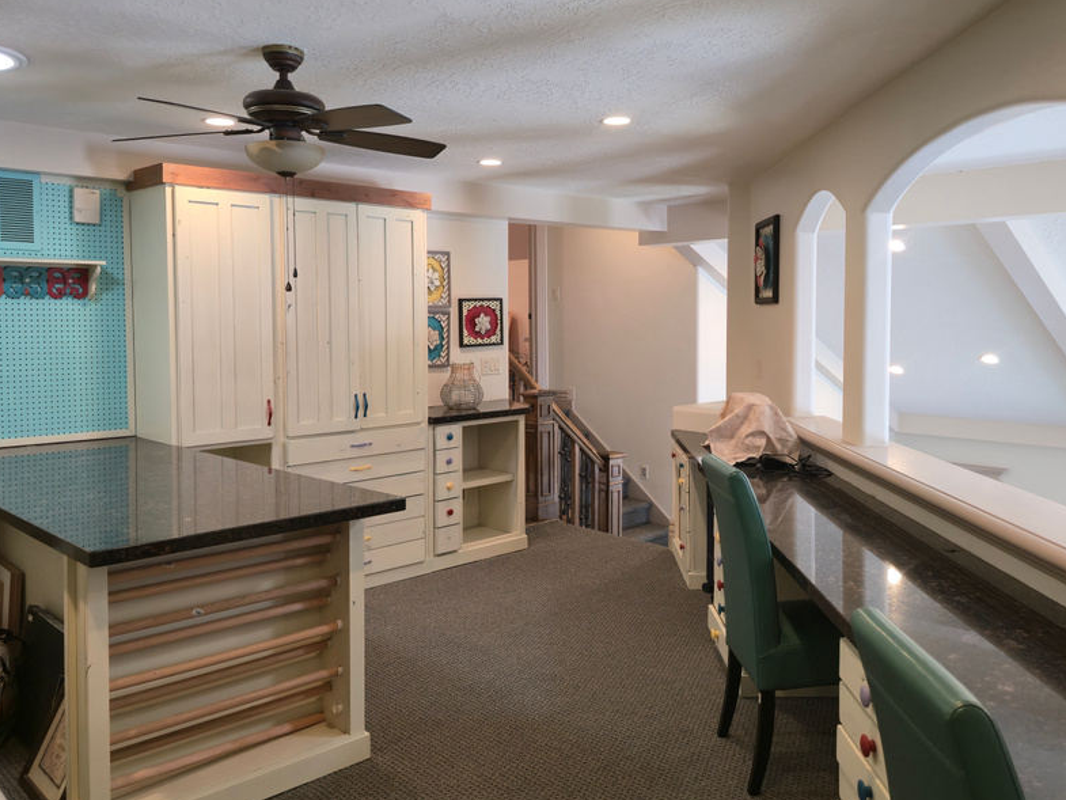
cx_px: 536
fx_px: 924
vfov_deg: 46.7
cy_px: 352
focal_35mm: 30
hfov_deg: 60.0
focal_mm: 6.3
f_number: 1.7
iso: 125
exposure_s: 1/60
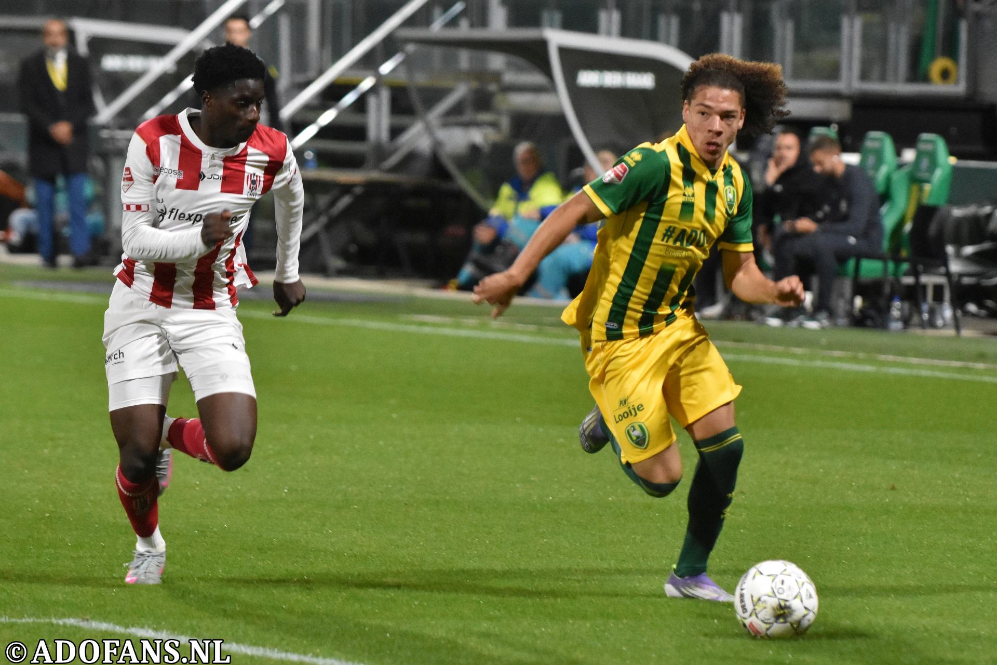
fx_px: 6231
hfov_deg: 9.1
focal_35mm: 225
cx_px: 498
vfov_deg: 6.1
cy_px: 332
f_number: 2.8
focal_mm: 150
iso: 3200
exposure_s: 1/640
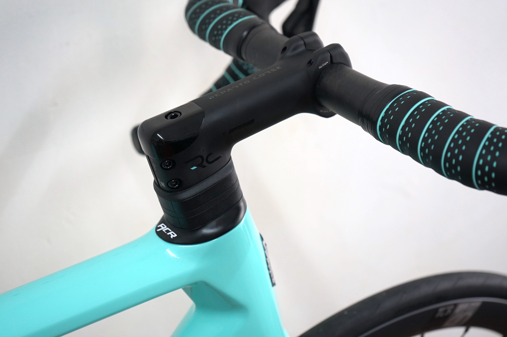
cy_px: 168
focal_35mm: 53
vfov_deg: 25.5
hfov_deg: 37.6
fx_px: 746
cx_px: 254
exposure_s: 1/60
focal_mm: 53
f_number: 5.6
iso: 800
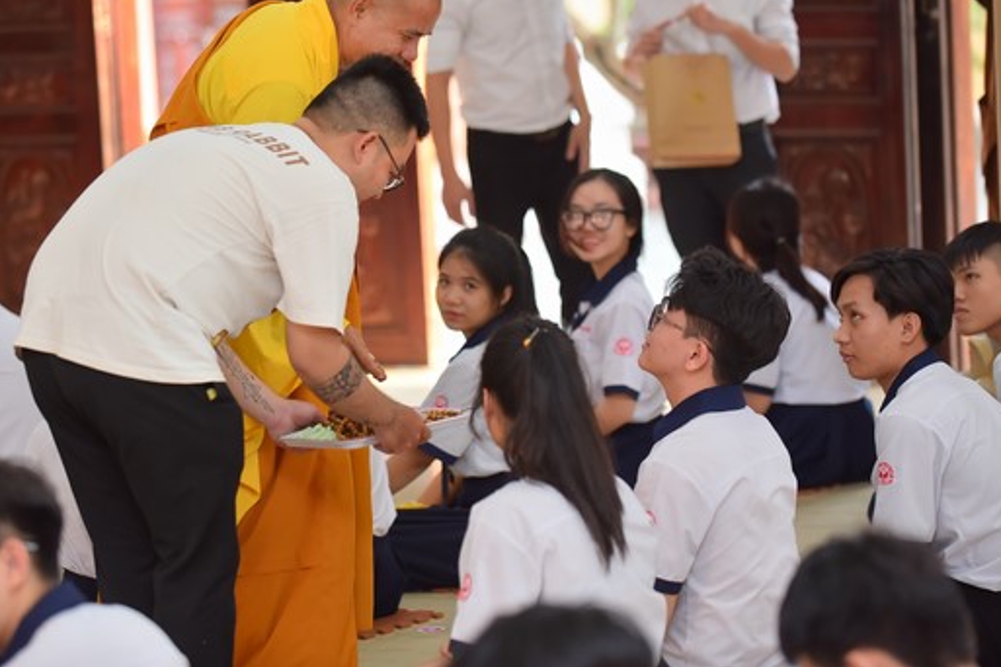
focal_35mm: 147
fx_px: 4087
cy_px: 247
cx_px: 445
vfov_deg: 9.3
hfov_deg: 14.0
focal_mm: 116
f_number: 2.8
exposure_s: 1/160
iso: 640
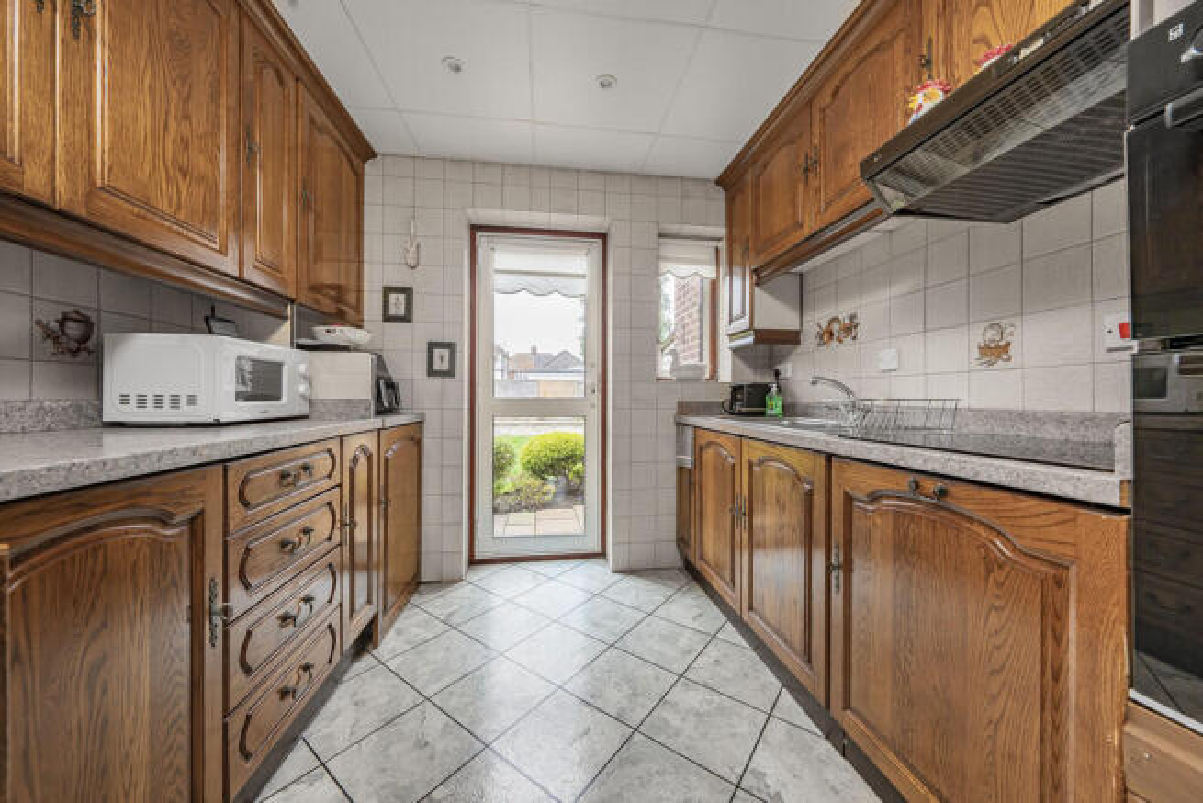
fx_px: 401
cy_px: 402
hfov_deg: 112.6
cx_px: 602
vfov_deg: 90.0
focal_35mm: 12
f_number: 9
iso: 320
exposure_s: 1/15
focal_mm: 12
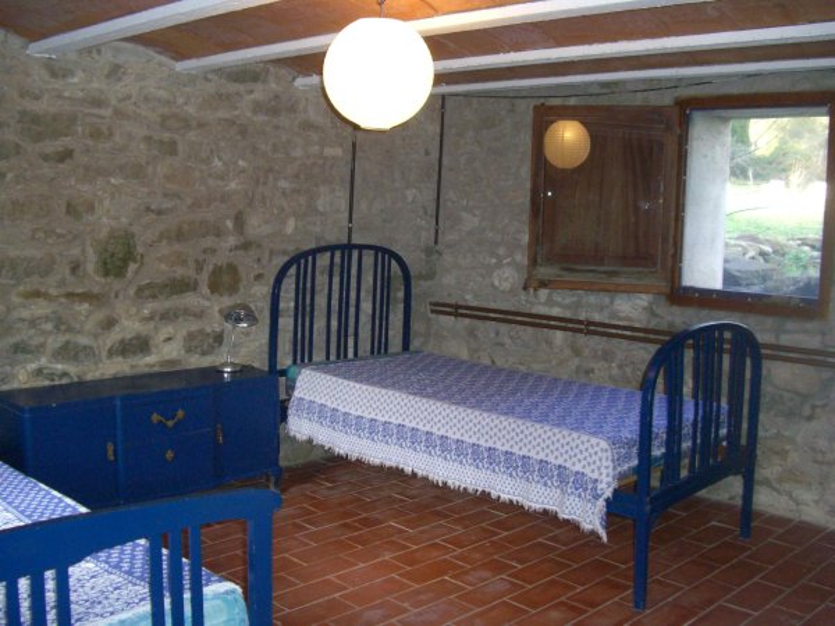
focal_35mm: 38
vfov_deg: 37.7
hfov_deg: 49.0
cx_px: 418
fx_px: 917
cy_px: 313
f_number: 2.8
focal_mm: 7.9
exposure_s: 1/60
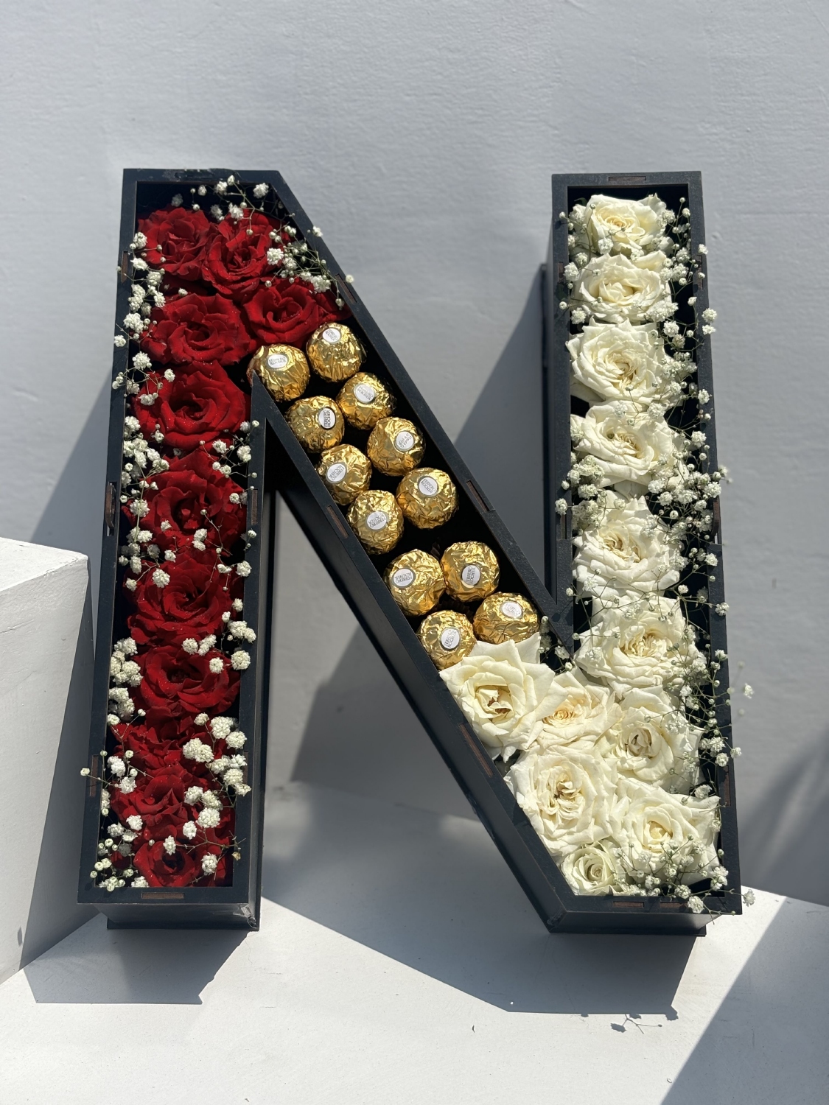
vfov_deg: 36.8
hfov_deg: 28.0
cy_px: 552
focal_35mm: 52
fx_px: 1660
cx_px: 414
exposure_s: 1/5952
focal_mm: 5.96
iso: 40
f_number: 1.6
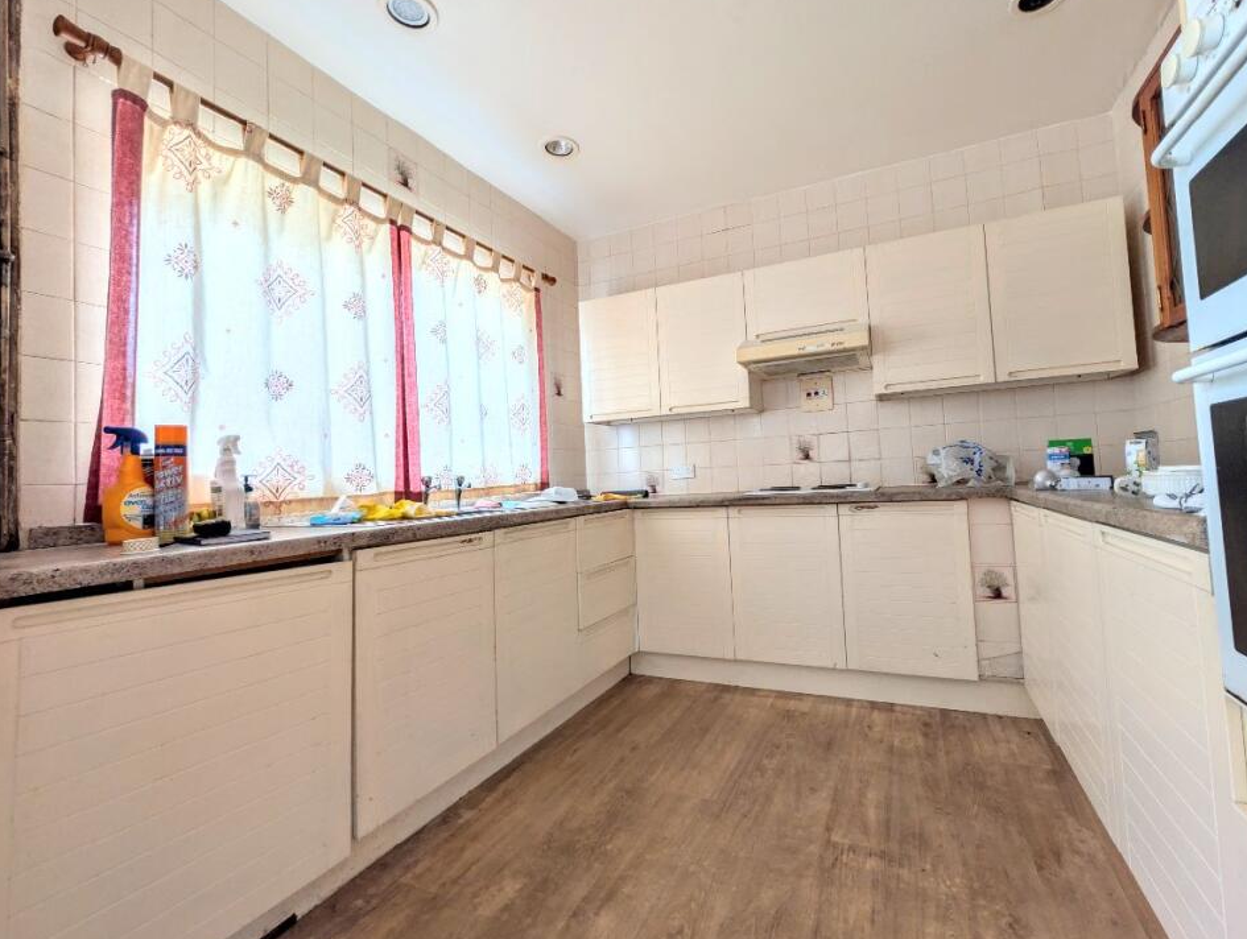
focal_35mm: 13
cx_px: 669
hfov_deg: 105.9
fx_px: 469
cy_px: 448
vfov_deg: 90.0
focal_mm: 2.02
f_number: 1.7
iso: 48
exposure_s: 1/41.9
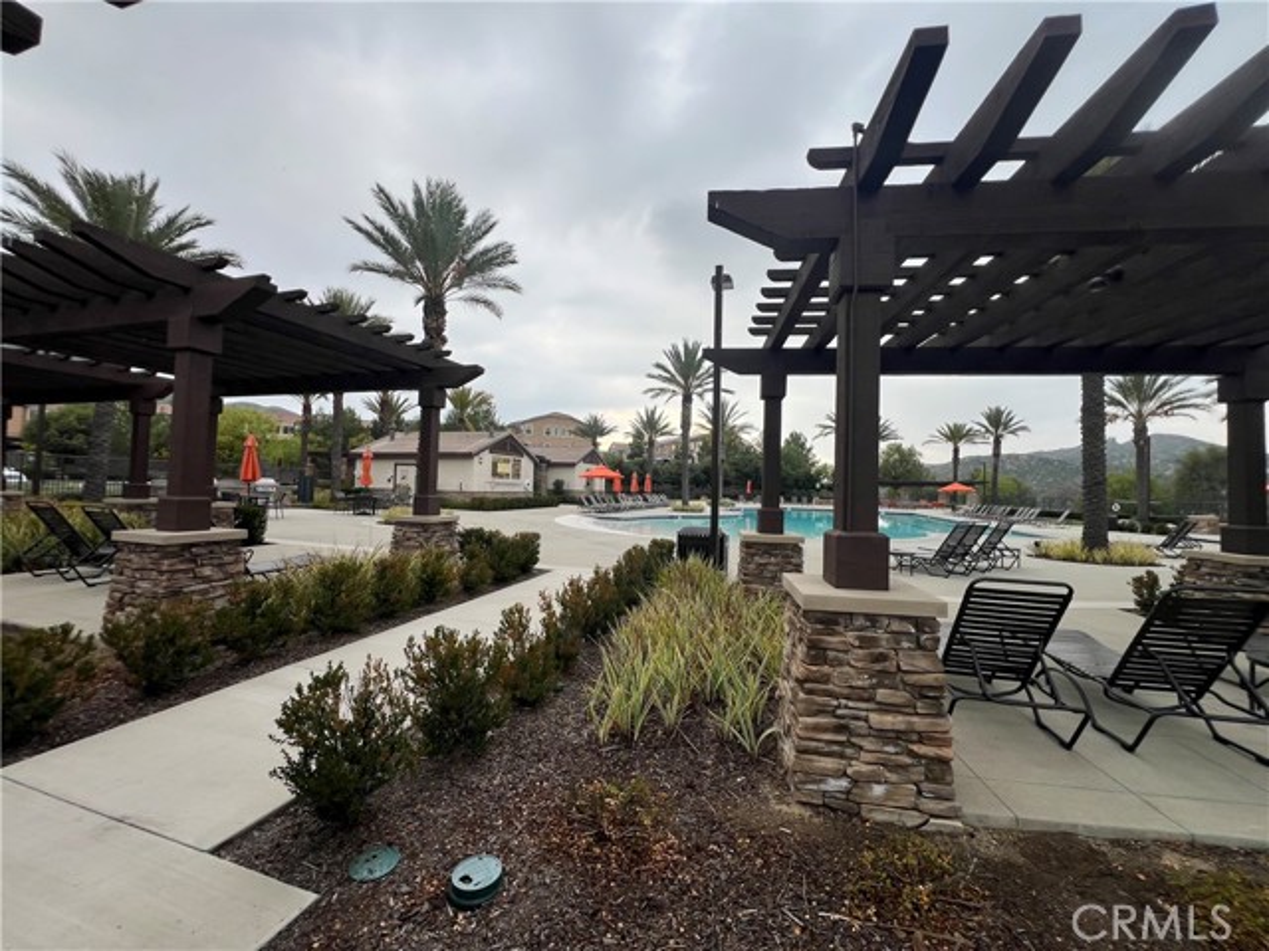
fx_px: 477
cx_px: 634
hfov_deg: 106.2
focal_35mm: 13
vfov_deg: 89.9
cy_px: 476
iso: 32
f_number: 1.8
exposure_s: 1/433
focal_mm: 1.57
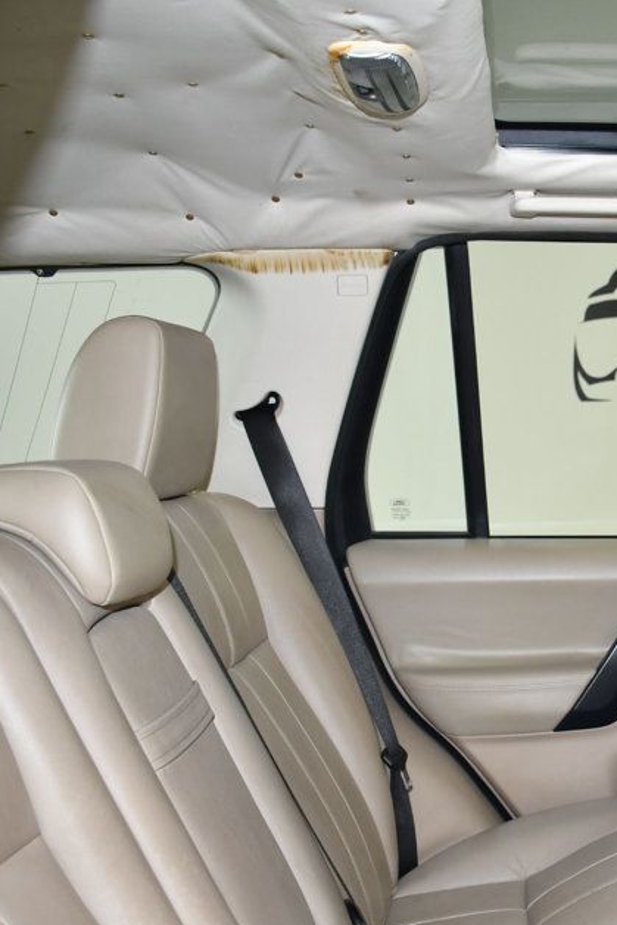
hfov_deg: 27.6
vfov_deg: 44.5
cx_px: 695
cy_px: 501
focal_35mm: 44
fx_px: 1130
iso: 400
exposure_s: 1/60
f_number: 4
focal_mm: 18
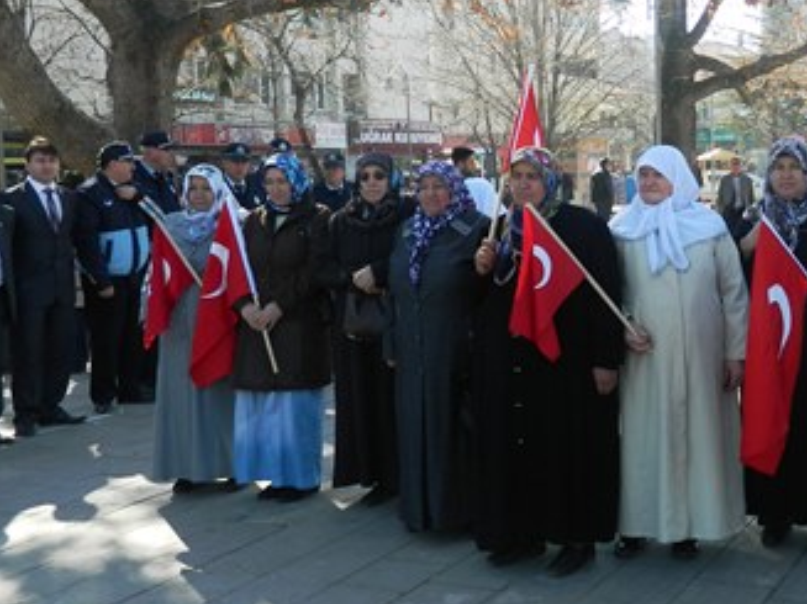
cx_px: 666
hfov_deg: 37.3
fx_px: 1142
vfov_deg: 29.6
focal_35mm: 49
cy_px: 256
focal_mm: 4.5
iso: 80
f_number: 3.1
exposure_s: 1/320
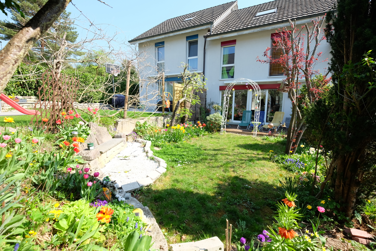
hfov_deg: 100.4
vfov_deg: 77.3
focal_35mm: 15
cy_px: 126
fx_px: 157
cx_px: 188
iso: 400
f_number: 5.6
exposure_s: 1/340
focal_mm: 10
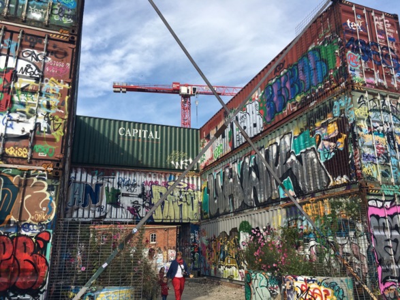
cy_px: 150
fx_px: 335
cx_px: 200
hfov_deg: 61.7
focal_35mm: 29
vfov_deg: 48.2
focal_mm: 4.15
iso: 25
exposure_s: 1/1040
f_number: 2.2
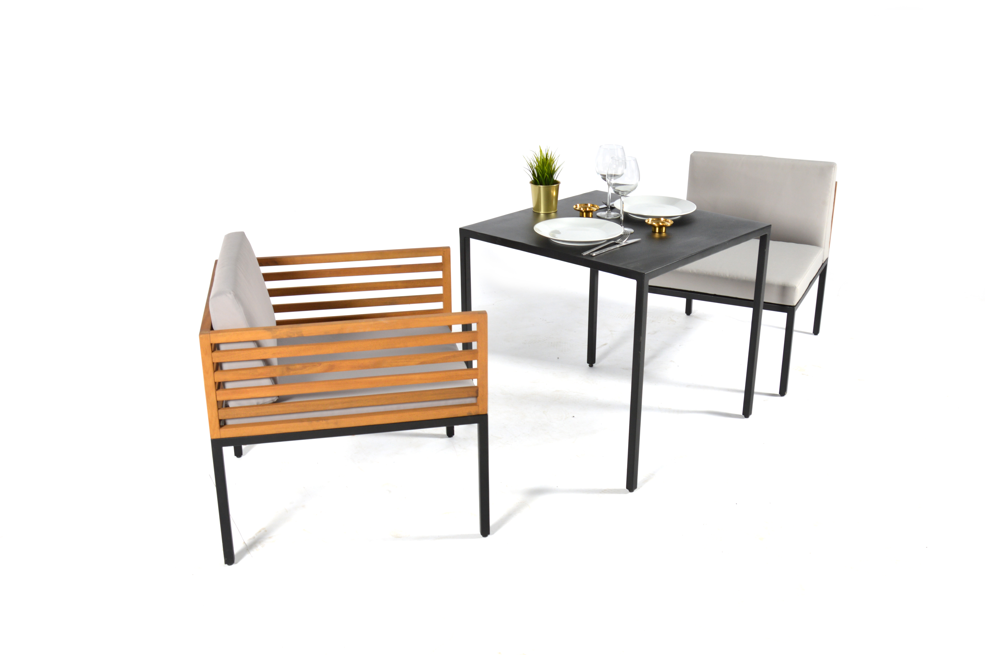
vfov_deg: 36.8
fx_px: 984
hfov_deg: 53.2
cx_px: 492
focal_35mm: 36
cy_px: 328
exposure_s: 1/125
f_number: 8
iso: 200
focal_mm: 24
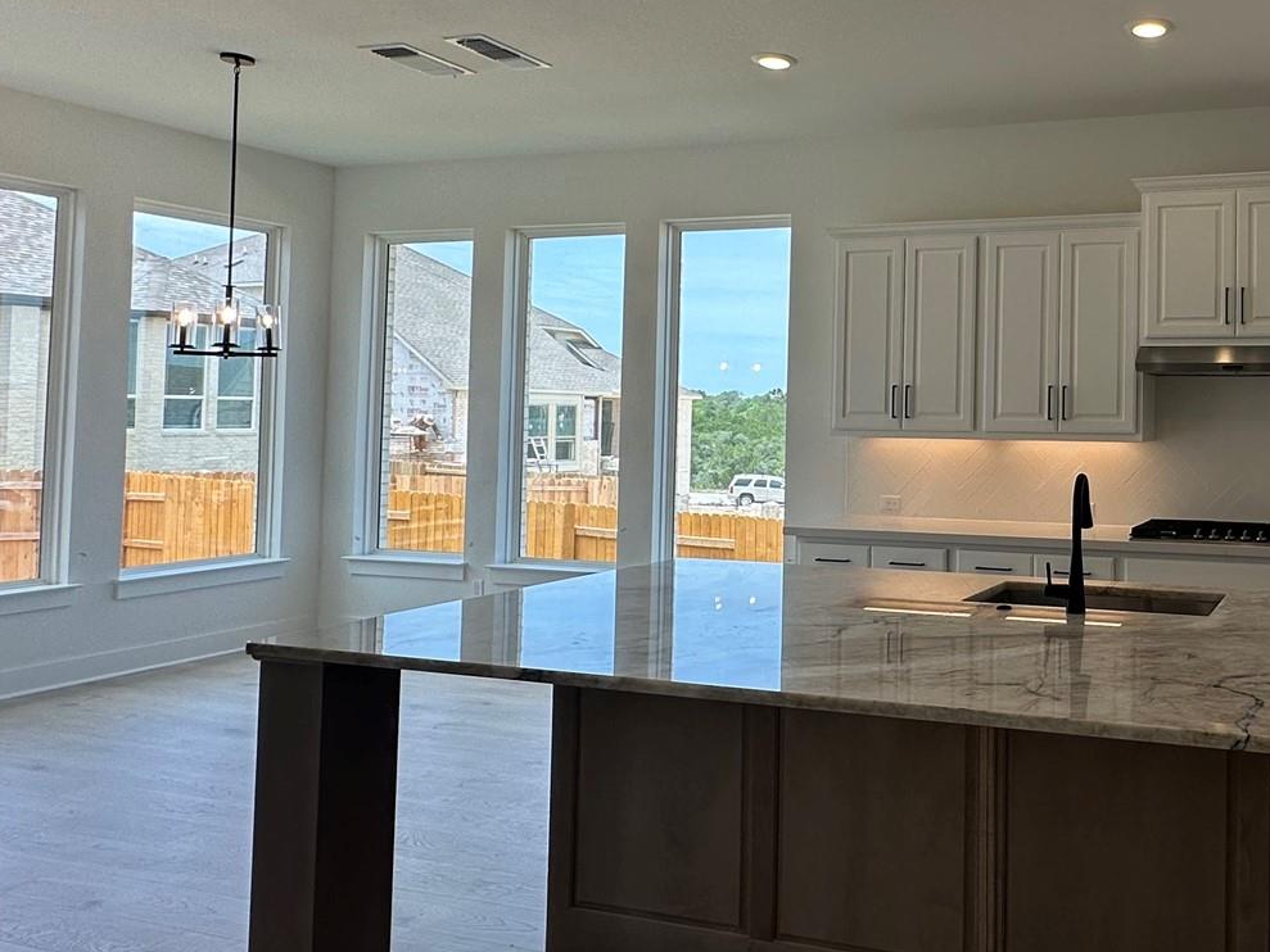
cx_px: 1079
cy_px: 380
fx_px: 1064
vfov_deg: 47.9
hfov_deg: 55.6
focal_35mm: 29
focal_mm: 2.22
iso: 40
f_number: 2.2
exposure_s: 1/270
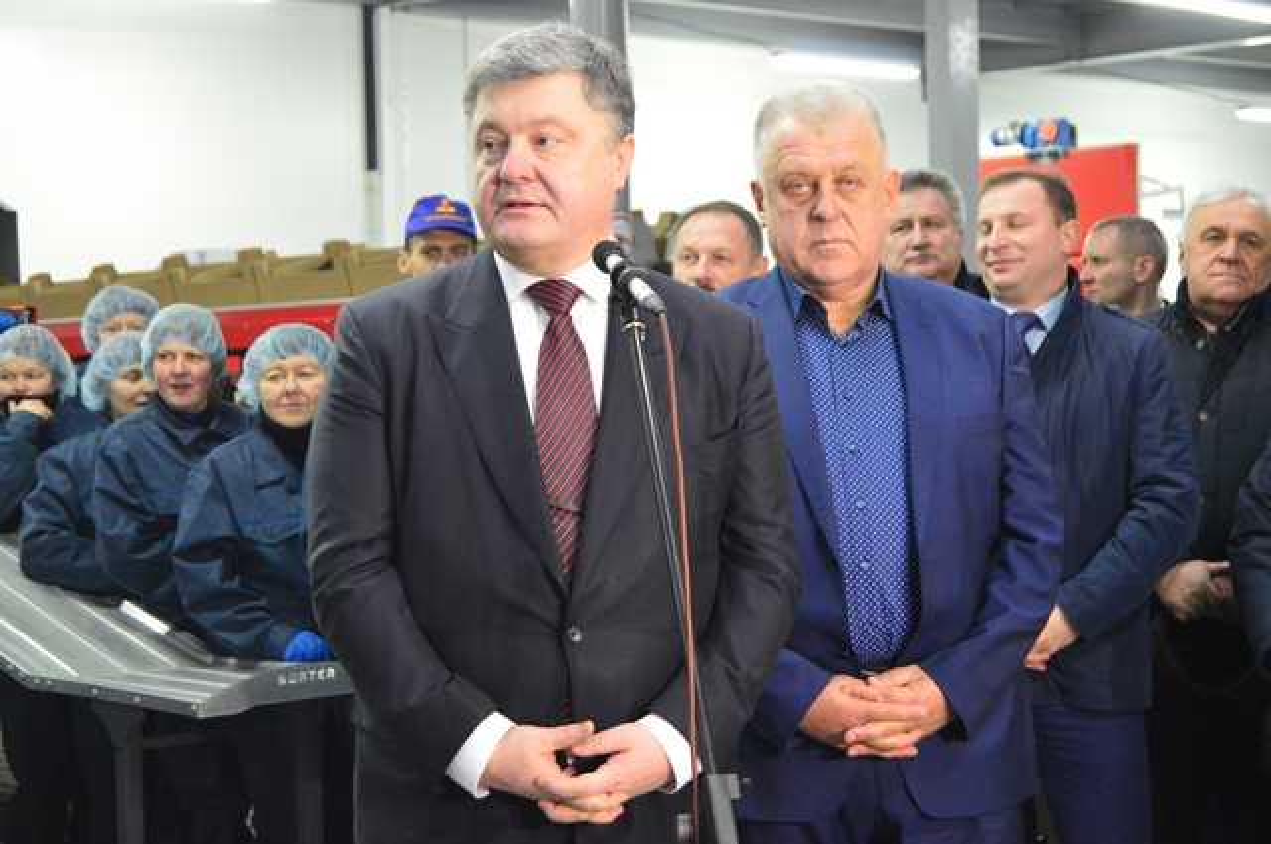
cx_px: 636
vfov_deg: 19.7
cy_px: 422
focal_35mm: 69
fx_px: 2433
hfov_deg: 29.3
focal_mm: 46
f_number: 5.3
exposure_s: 1/40
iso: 3200
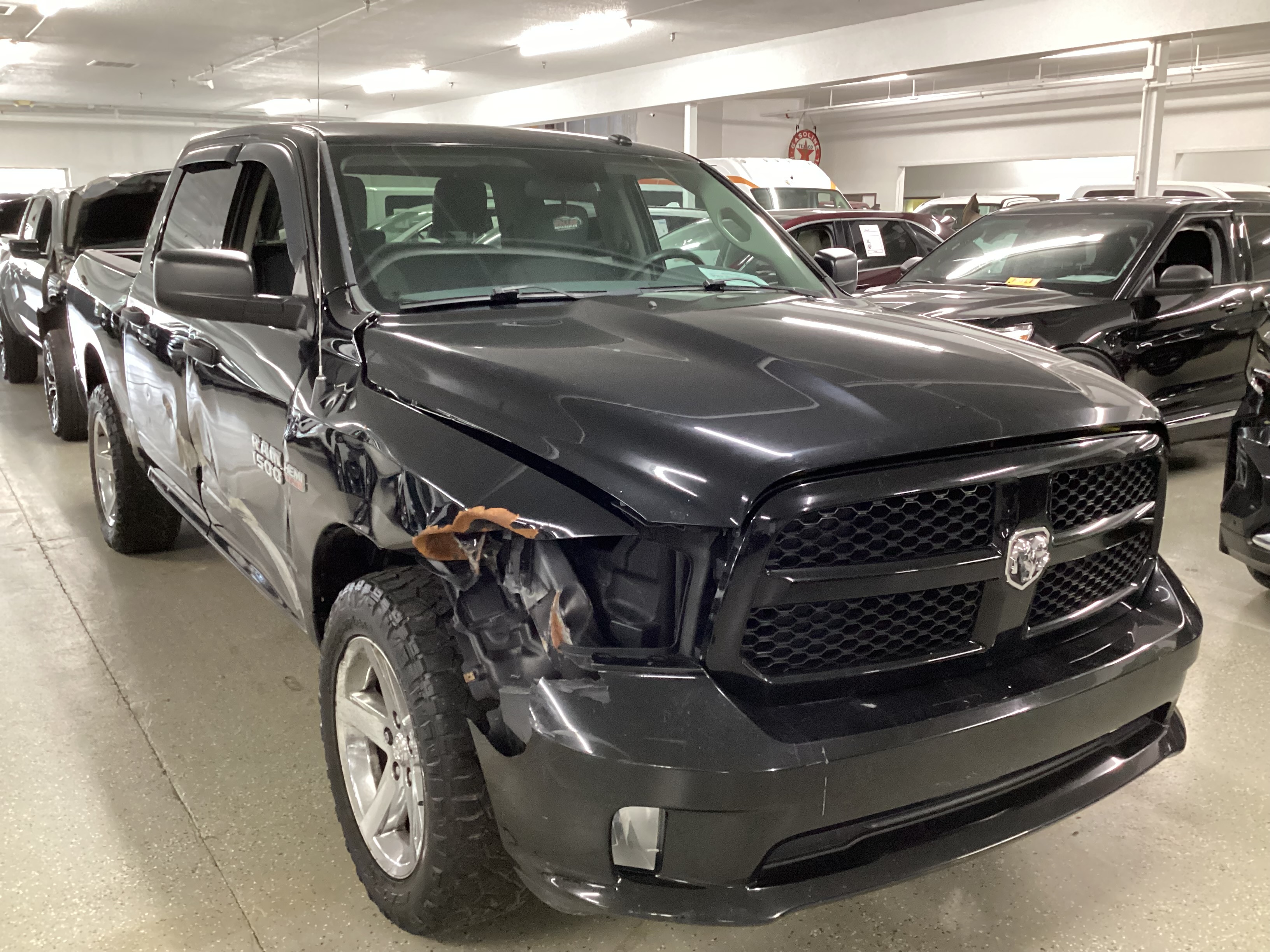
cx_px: 635
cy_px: 476
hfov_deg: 58.4
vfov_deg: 45.4
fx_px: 1137
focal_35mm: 31
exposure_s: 1/40
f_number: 2.4
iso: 400
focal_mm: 3.3
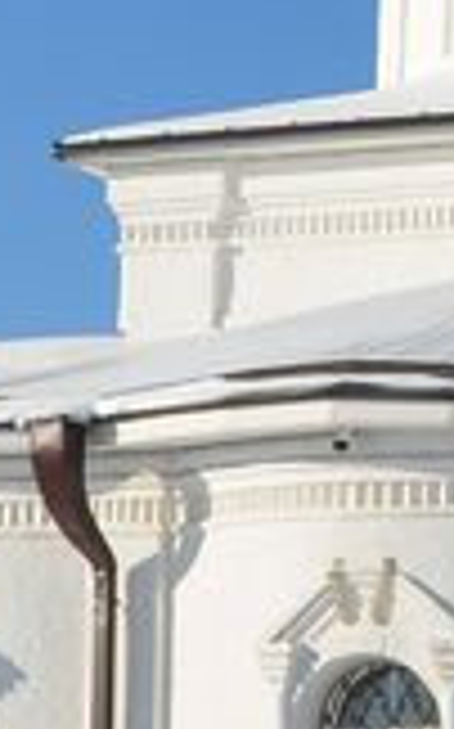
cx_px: 836
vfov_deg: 8.8
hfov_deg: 5.4
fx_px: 4716
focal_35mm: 238
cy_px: 88
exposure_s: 1/400
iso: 100
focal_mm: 21
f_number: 9
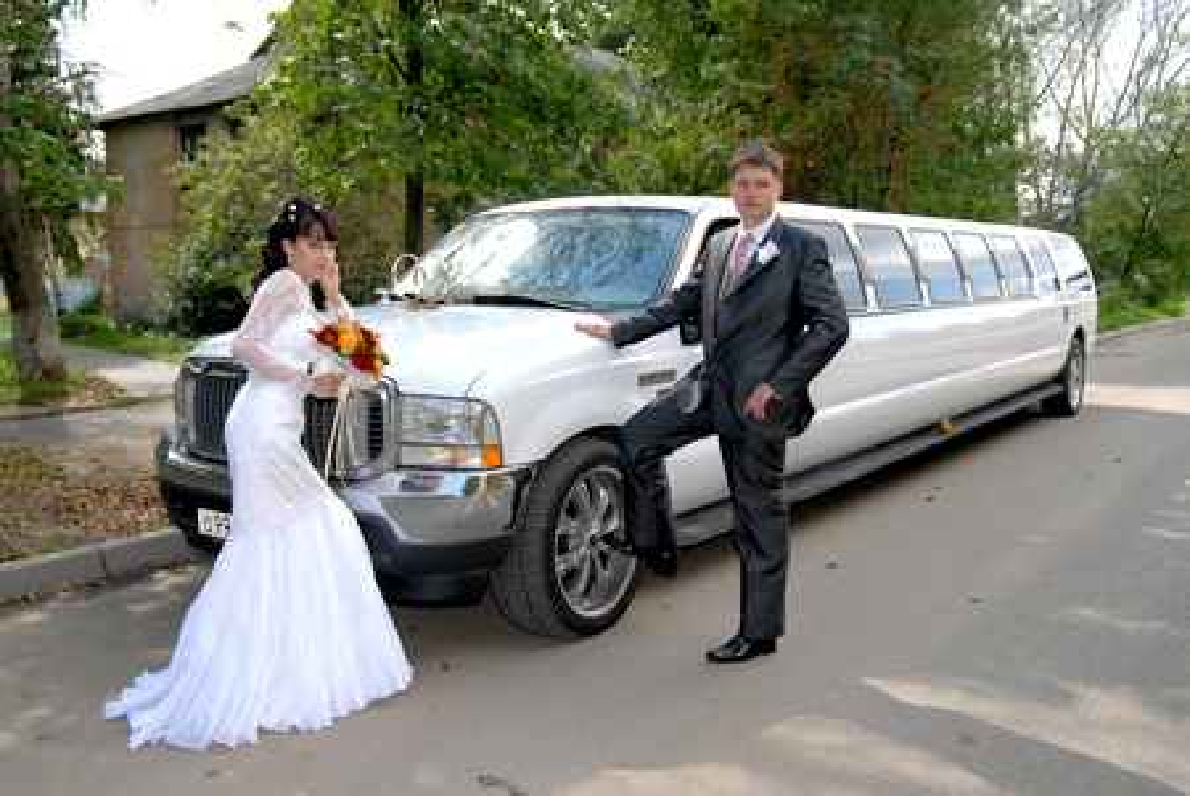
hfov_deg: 57.2
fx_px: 1092
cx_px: 595
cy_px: 398
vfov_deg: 40.1
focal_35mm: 33
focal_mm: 22
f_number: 4
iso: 320
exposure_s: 1/640
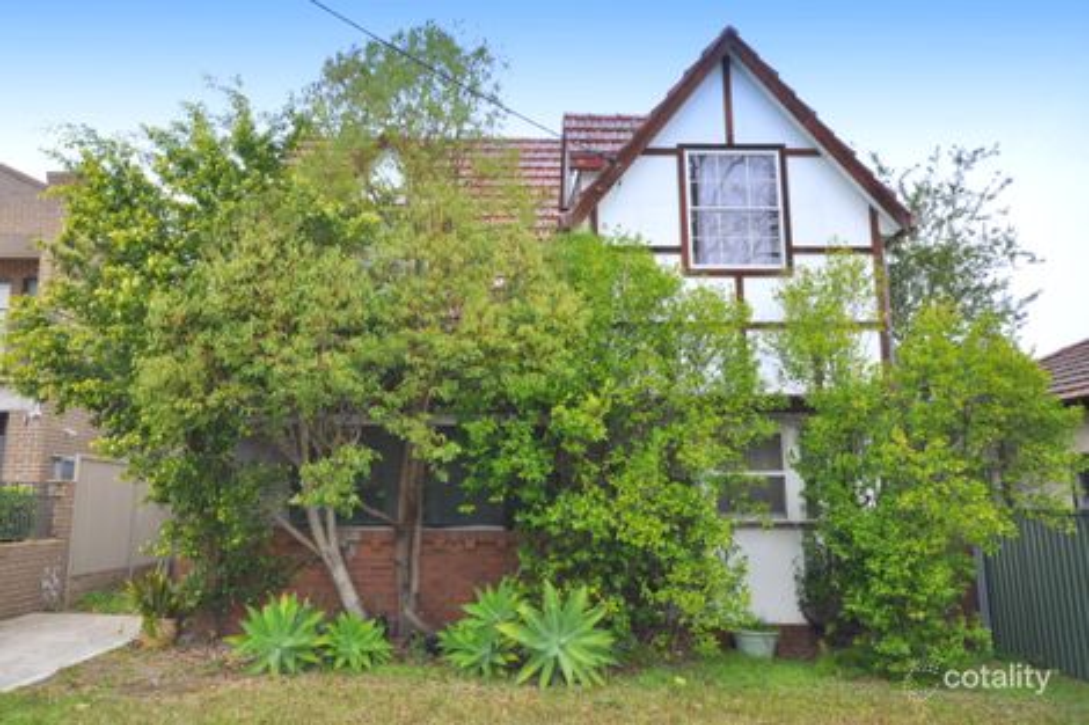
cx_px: 544
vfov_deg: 47.9
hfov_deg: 67.4
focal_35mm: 27
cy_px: 362
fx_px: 816
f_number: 11
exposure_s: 1/200
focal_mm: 18
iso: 640
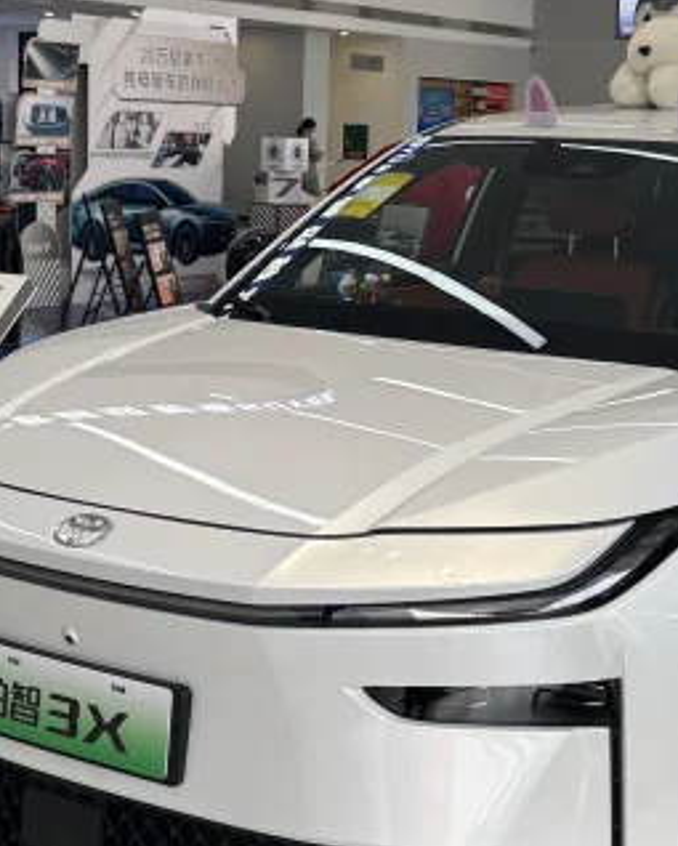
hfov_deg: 22.4
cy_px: 193
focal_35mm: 68
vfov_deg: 27.4
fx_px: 1703
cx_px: 465
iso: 32
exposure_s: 1/130
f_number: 1.6
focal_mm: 5.96
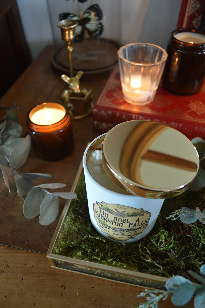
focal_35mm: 30
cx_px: 102
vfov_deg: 62.0
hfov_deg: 43.5
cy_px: 154
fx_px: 257
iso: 800
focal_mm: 20
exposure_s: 1/15
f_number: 3.8
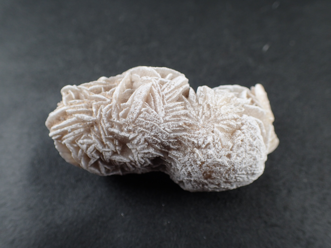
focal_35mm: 30
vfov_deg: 46.8
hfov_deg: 60.0
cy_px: 124
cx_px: 166
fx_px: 287
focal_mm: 5.5
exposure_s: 1/125
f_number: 2.3
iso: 100
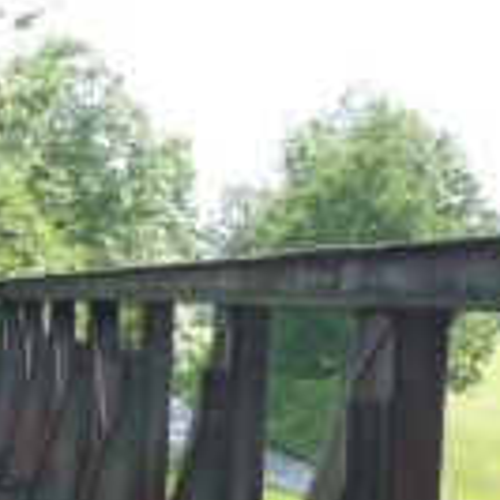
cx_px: -226
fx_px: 1667
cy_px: 485
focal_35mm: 102
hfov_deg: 15.8
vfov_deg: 16.7
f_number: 4
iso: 100
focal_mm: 5.2
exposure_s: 1/200
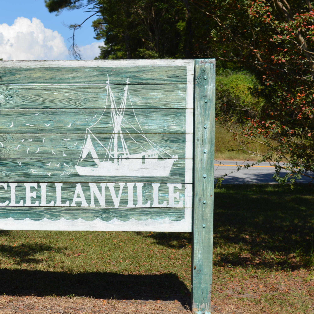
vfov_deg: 23.7
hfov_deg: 23.5
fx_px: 749
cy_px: 157
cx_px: 85
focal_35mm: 73
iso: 100
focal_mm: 38
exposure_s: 1/320
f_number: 9
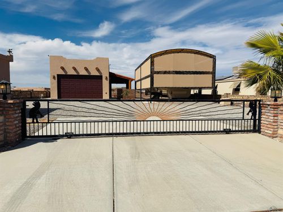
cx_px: 142
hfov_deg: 71.6
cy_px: 106
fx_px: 196
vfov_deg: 56.8
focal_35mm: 24
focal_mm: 6.76
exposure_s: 1/11905
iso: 80
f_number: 1.78
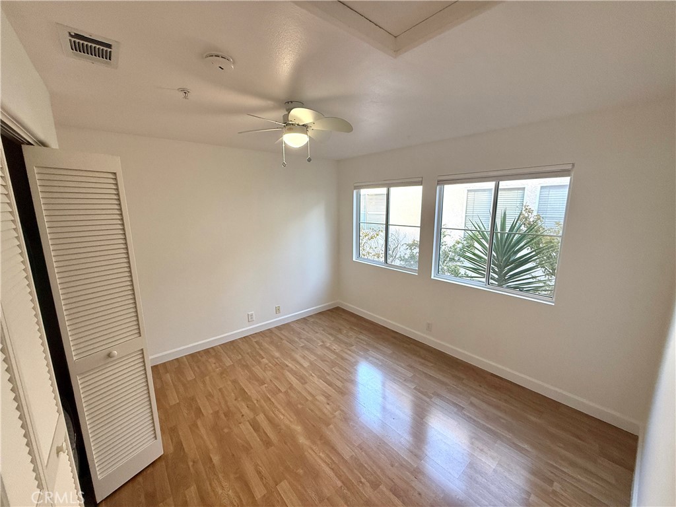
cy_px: 254
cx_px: 338
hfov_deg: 102.1
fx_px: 273
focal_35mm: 14
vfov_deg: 85.7
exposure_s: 1/120
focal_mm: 2.22
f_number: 2.2
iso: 160
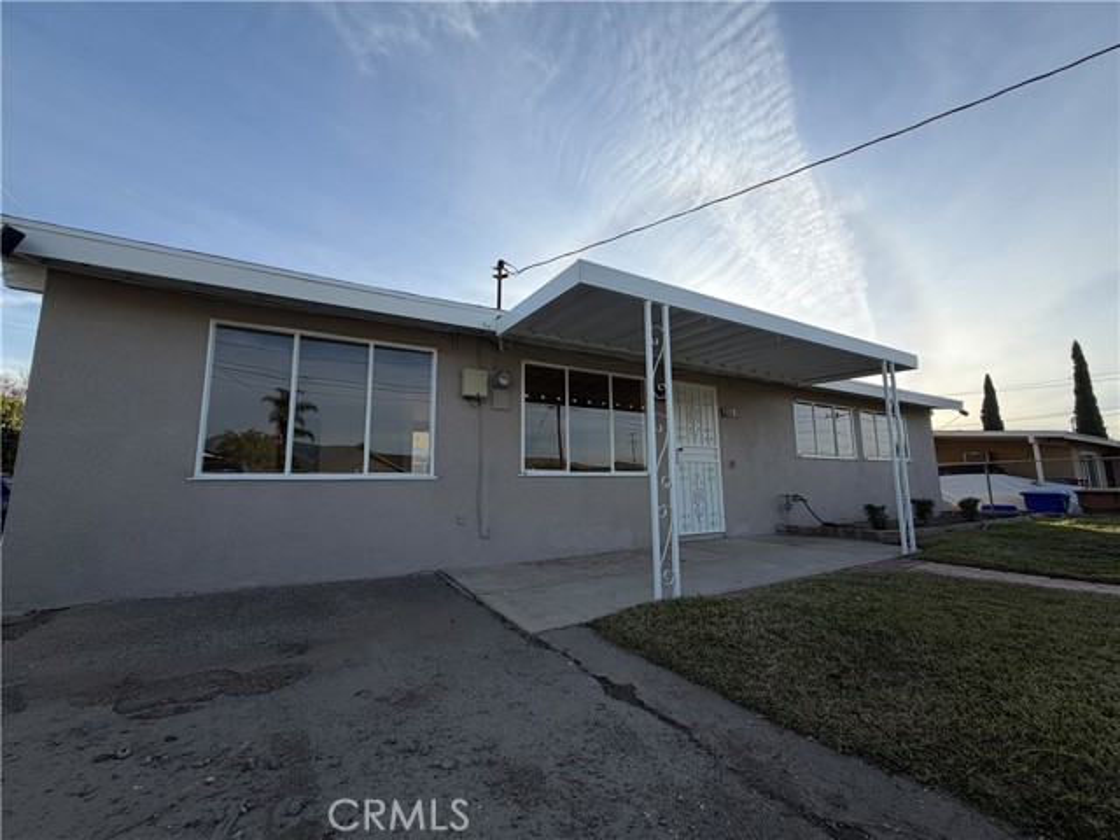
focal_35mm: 14
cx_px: 560
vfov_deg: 85.7
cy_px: 420
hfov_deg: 102.1
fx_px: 453
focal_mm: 2.22
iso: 25
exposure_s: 1/770
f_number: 2.2
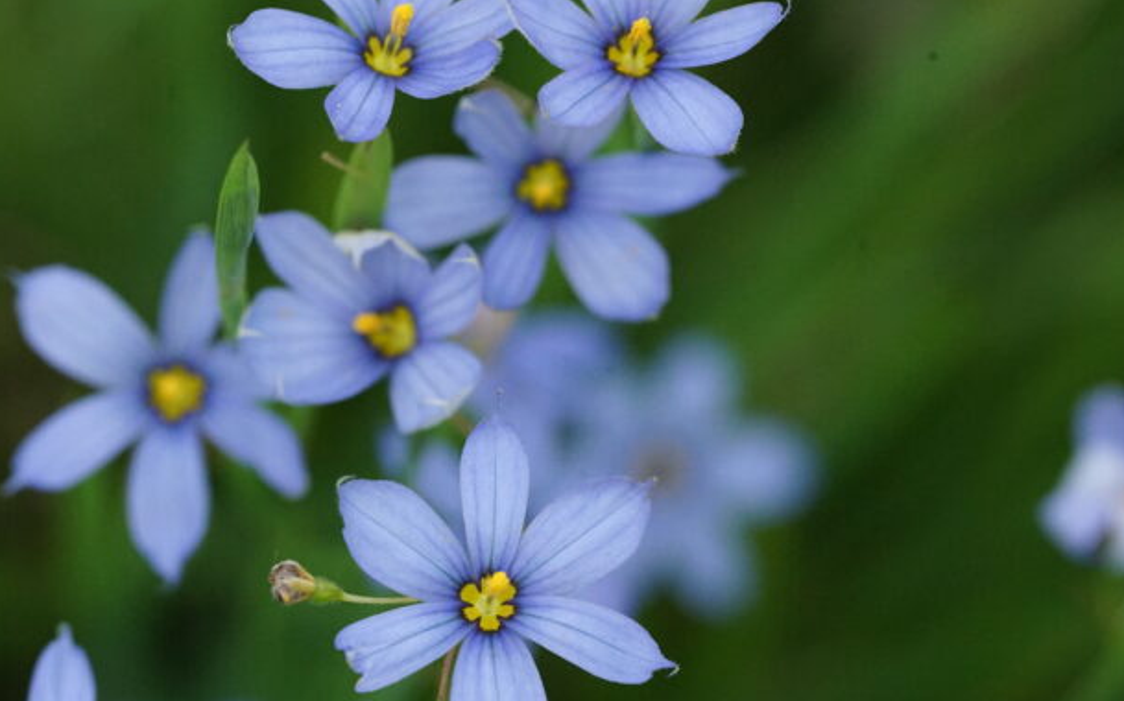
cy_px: 424
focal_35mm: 135
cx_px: 461
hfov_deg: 15.5
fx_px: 4134
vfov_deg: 9.7
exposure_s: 1/1000
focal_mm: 105
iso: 4000
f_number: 8
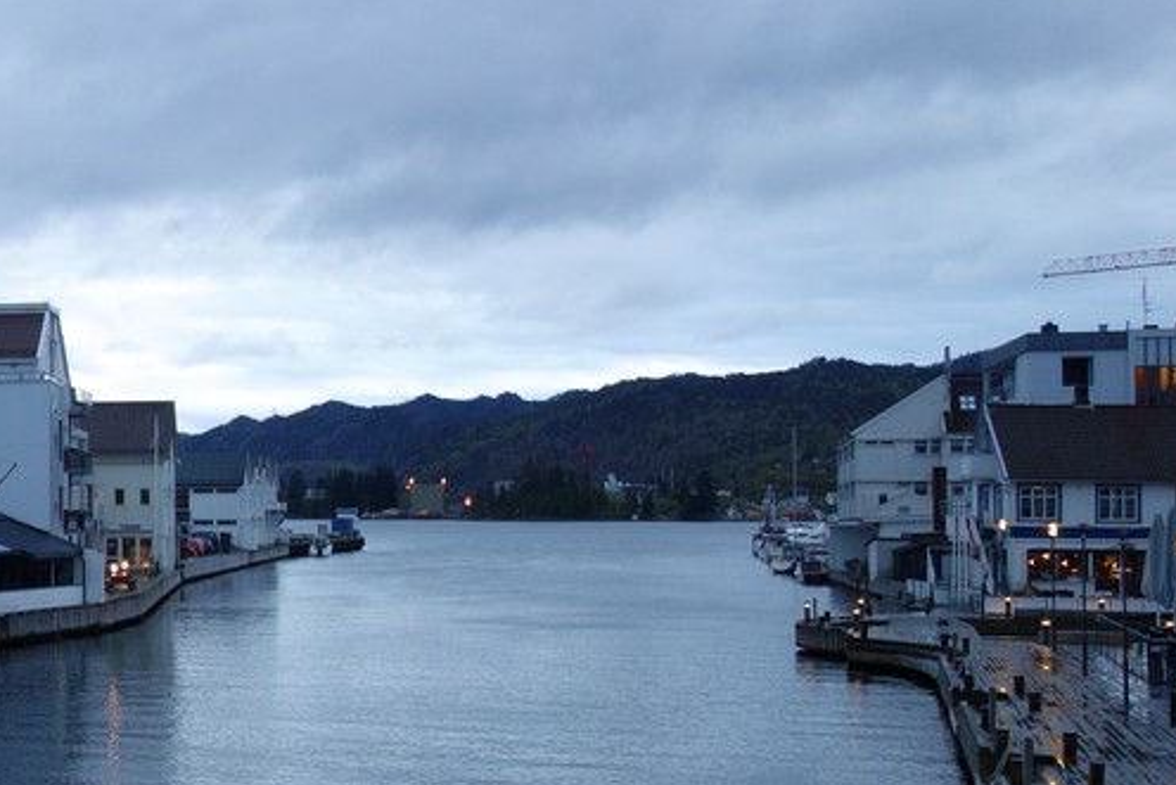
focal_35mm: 65
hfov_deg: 28.1
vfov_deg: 20.9
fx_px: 2124
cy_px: 481
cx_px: -126
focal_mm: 10.4
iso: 125
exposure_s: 1/80
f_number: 1.8
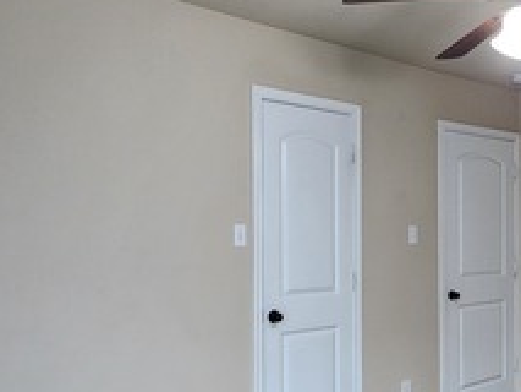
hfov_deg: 45.7
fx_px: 587
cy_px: 255
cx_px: 406
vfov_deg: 36.5
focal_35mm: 39
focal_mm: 2.2
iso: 320
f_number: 2.2
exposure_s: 1/60
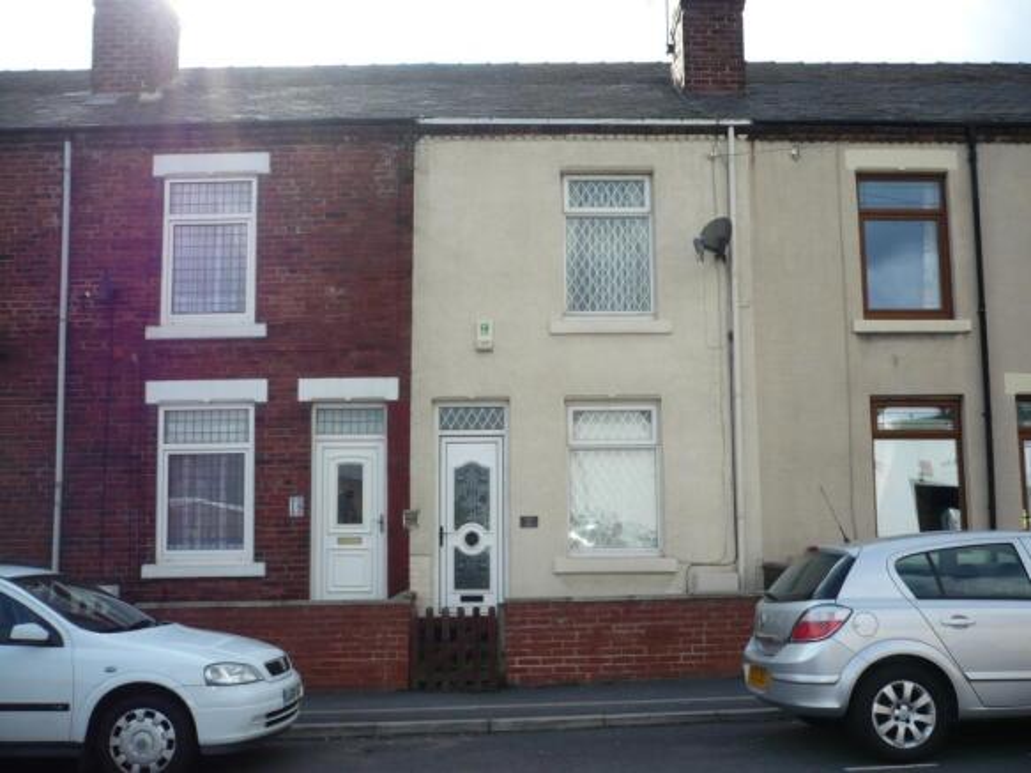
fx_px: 1042
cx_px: 516
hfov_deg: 52.6
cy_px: 386
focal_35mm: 35
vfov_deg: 40.7
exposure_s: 1/800
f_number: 2.8
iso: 100
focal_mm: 5.8
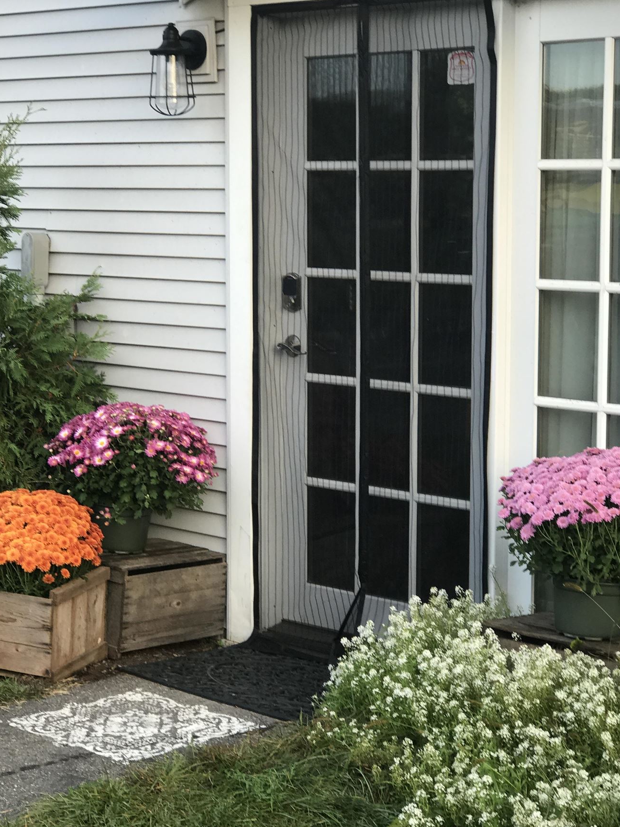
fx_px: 1815
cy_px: 404
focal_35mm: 76
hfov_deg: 19.4
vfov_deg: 25.7
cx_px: 274
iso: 25
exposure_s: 1/60
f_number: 2.8
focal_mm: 6.6
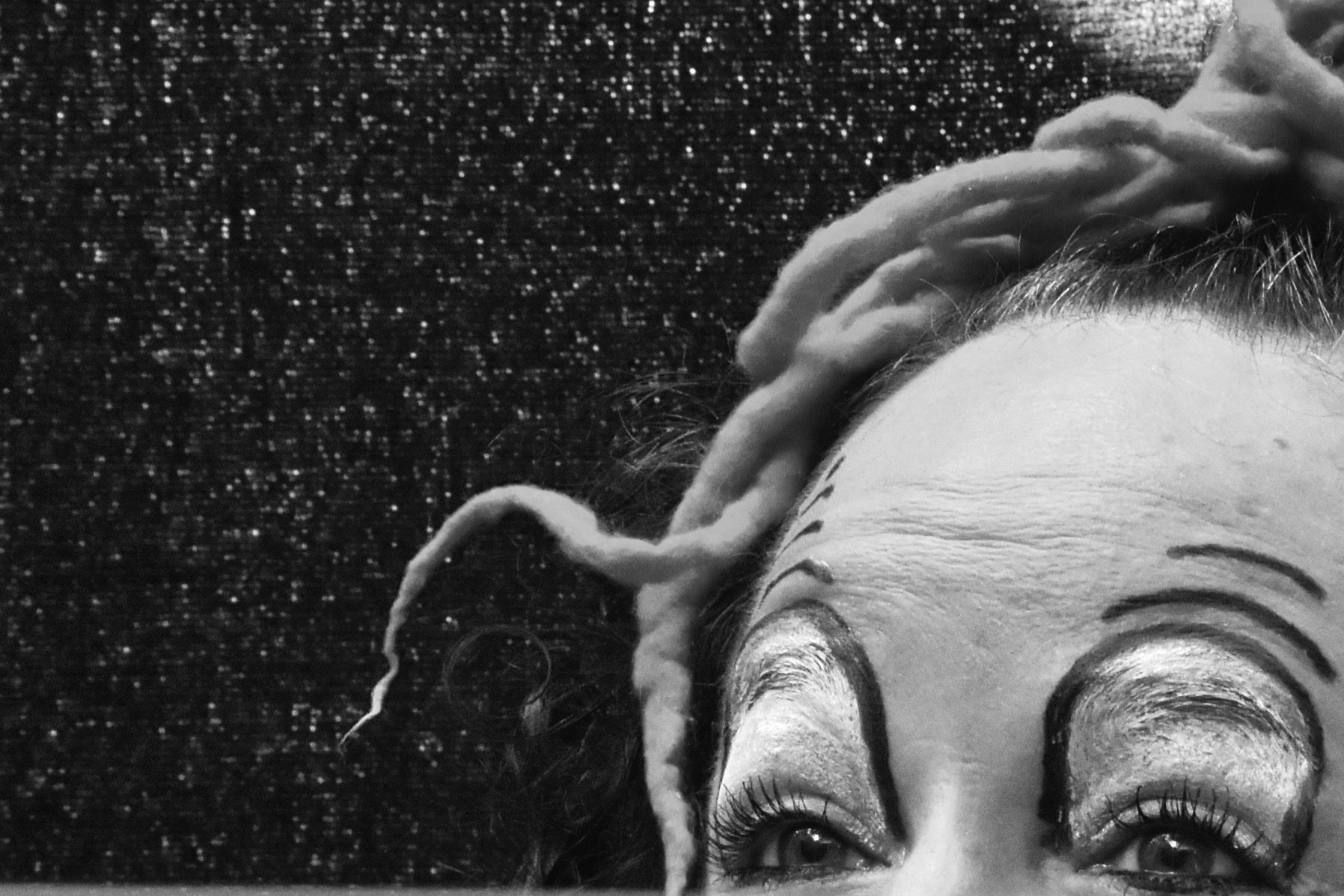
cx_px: 1221
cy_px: 582
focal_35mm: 276
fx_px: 10290
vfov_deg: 5.0
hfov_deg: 7.5
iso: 1600
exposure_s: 1/45
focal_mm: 55
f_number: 9.5
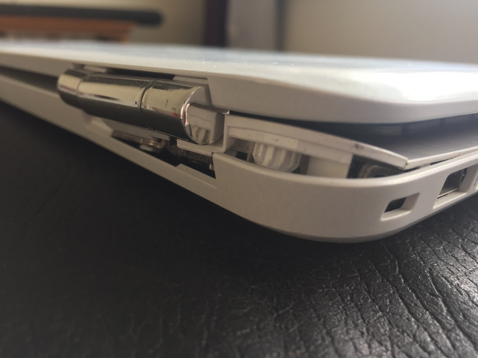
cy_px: 179
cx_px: 239
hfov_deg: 61.7
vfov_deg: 48.2
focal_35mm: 29
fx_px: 400
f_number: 2.2
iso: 50
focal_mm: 4.15
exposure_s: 1/100
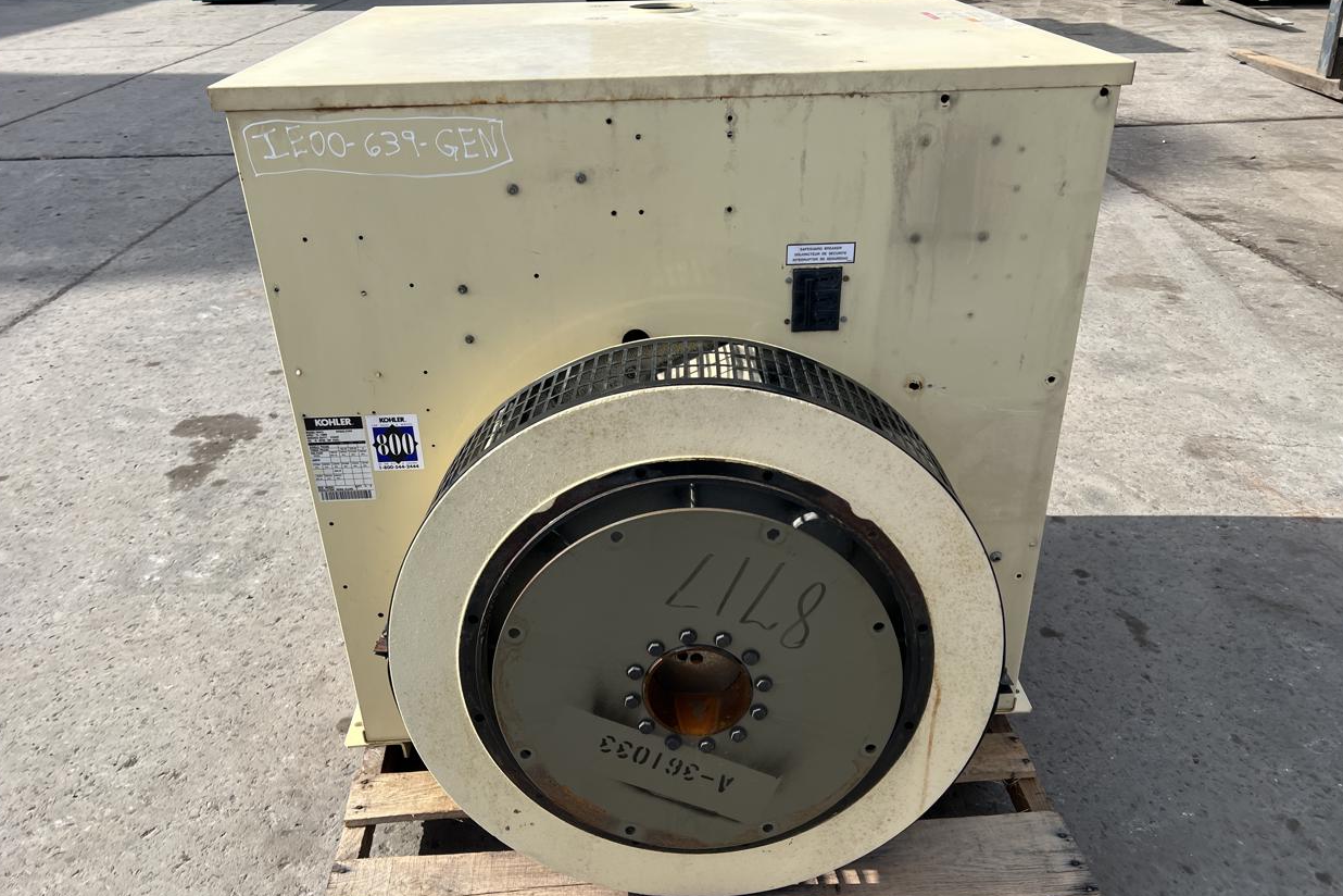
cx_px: 680
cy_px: 473
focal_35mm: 28
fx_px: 1044
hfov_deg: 65.5
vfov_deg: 46.4
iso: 50
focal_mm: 5.7
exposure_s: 1/3077
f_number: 1.5
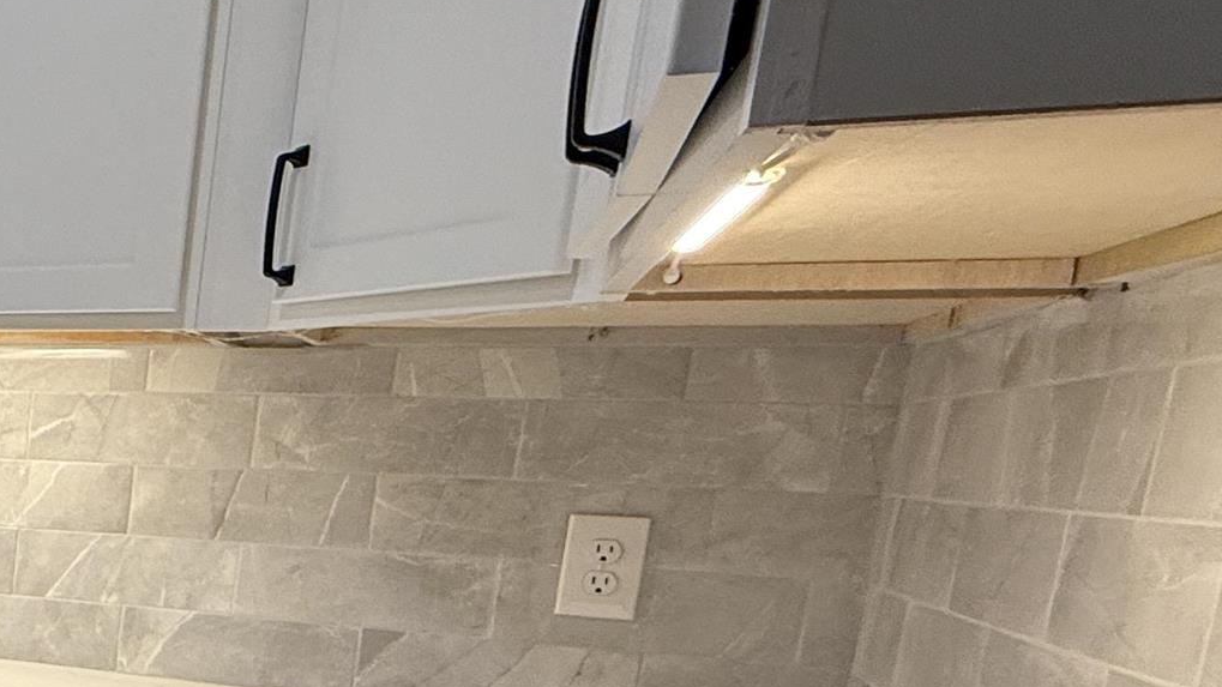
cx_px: -466
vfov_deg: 24.7
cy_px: 693
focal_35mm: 46
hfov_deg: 31.2
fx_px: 1490
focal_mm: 2.22
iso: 125
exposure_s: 1/120
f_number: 2.2
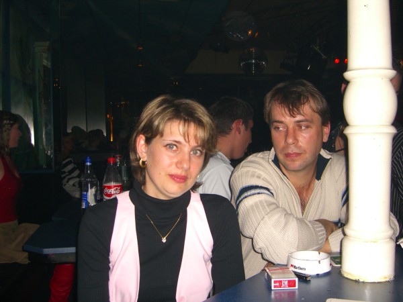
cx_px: 202
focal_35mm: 38
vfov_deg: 37.7
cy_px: 151
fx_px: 442
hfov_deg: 49.0
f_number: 2.8
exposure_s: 1/60
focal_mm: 7.9
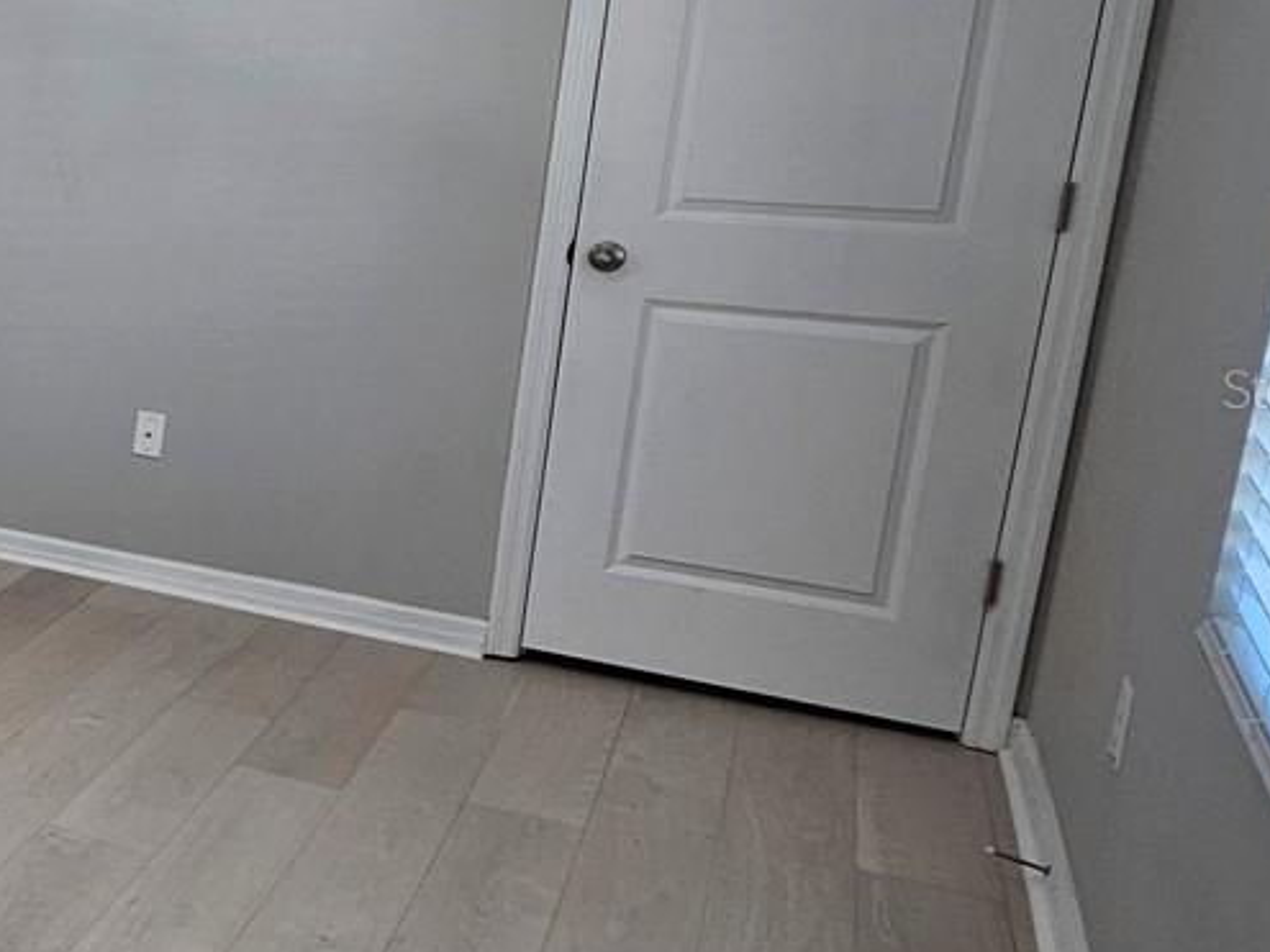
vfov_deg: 34.2
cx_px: -588
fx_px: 1541
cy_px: 387
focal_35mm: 42
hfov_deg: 29.5
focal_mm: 2.2
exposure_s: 1/60
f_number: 2.2
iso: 125
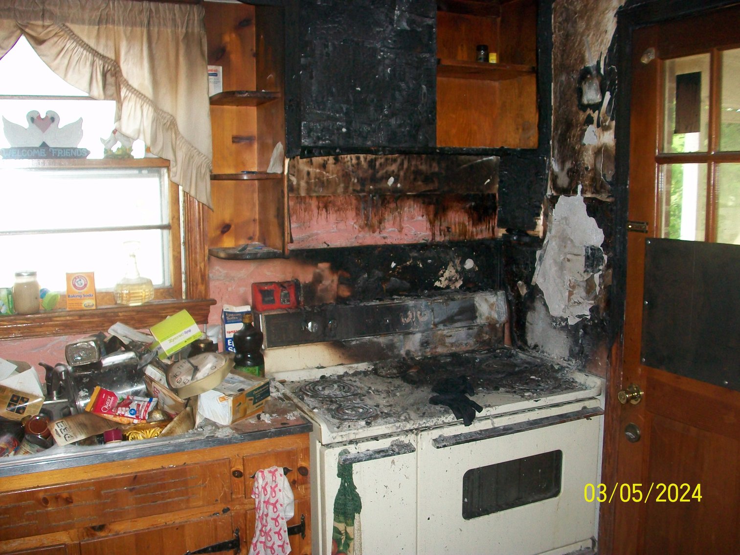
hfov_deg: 54.0
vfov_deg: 41.8
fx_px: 727
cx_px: 370
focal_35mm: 34
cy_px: 278
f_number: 2.8
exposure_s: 1/60
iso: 160
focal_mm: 5.7
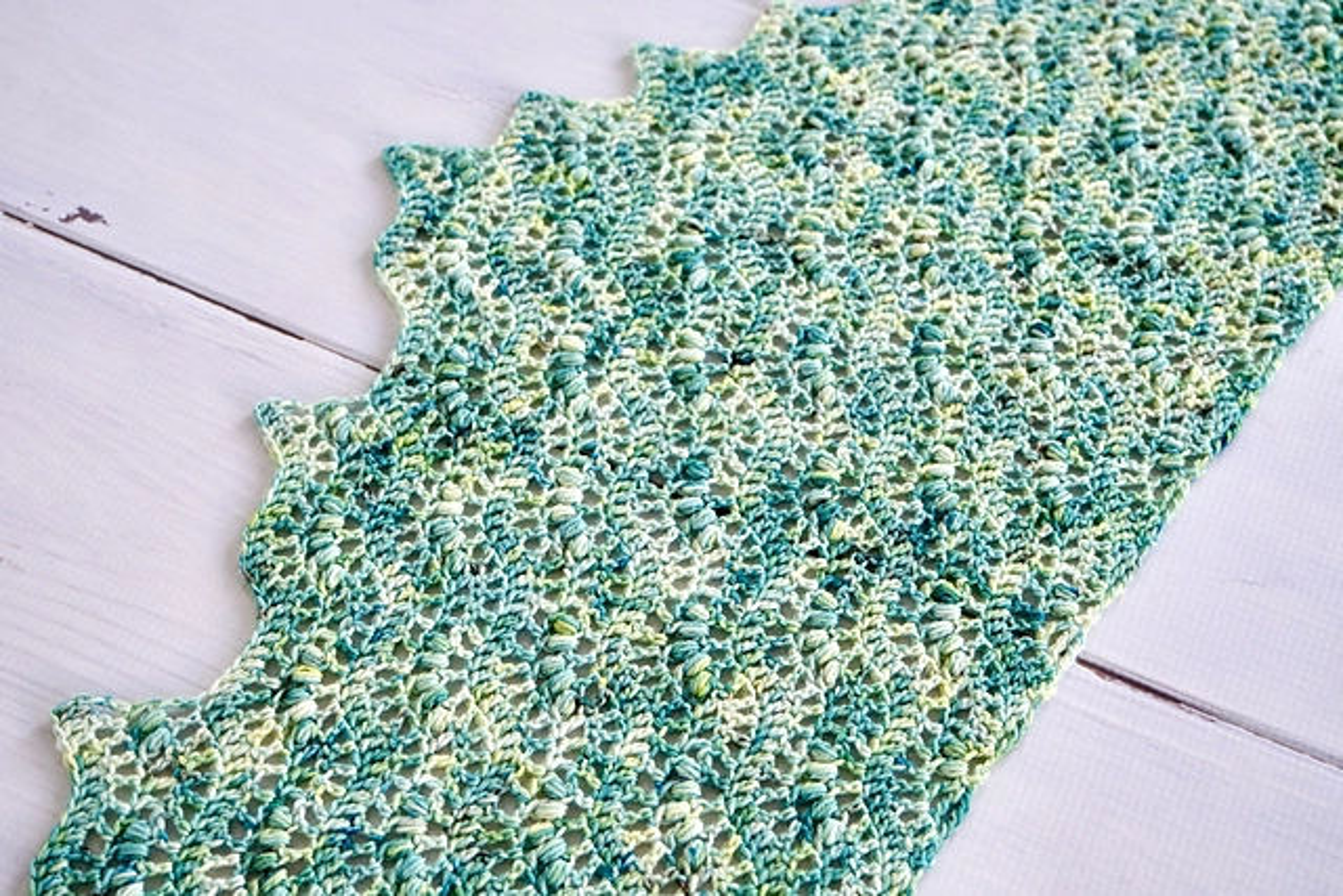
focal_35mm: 44
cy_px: 448
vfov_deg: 30.5
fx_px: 1642
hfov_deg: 44.5
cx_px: 672
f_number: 4
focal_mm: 29.2
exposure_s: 1/100
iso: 640
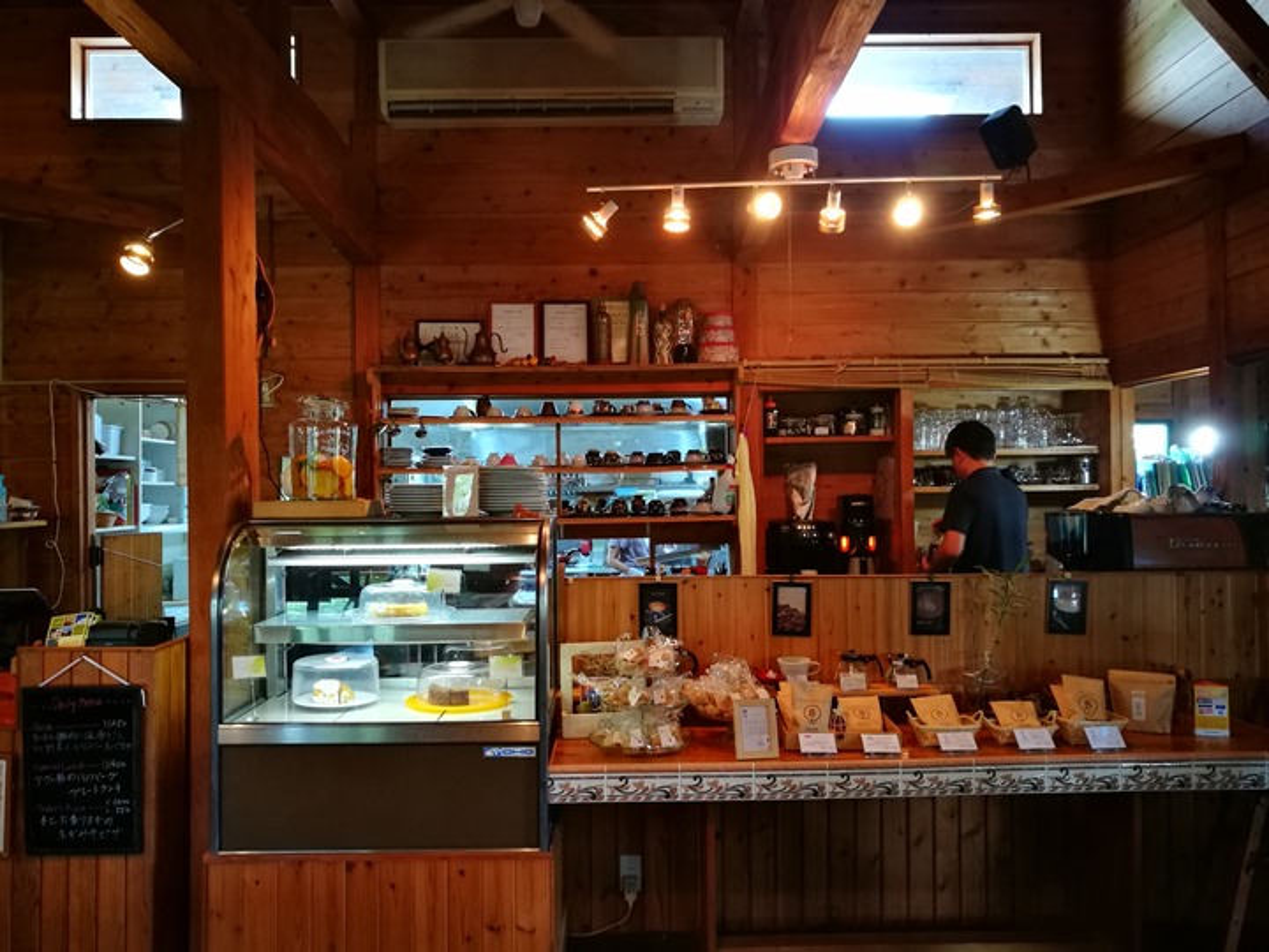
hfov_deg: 65.3
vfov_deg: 51.4
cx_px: 634
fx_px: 990
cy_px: 476
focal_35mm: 27
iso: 320
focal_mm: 4.5
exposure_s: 1/24
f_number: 2.2
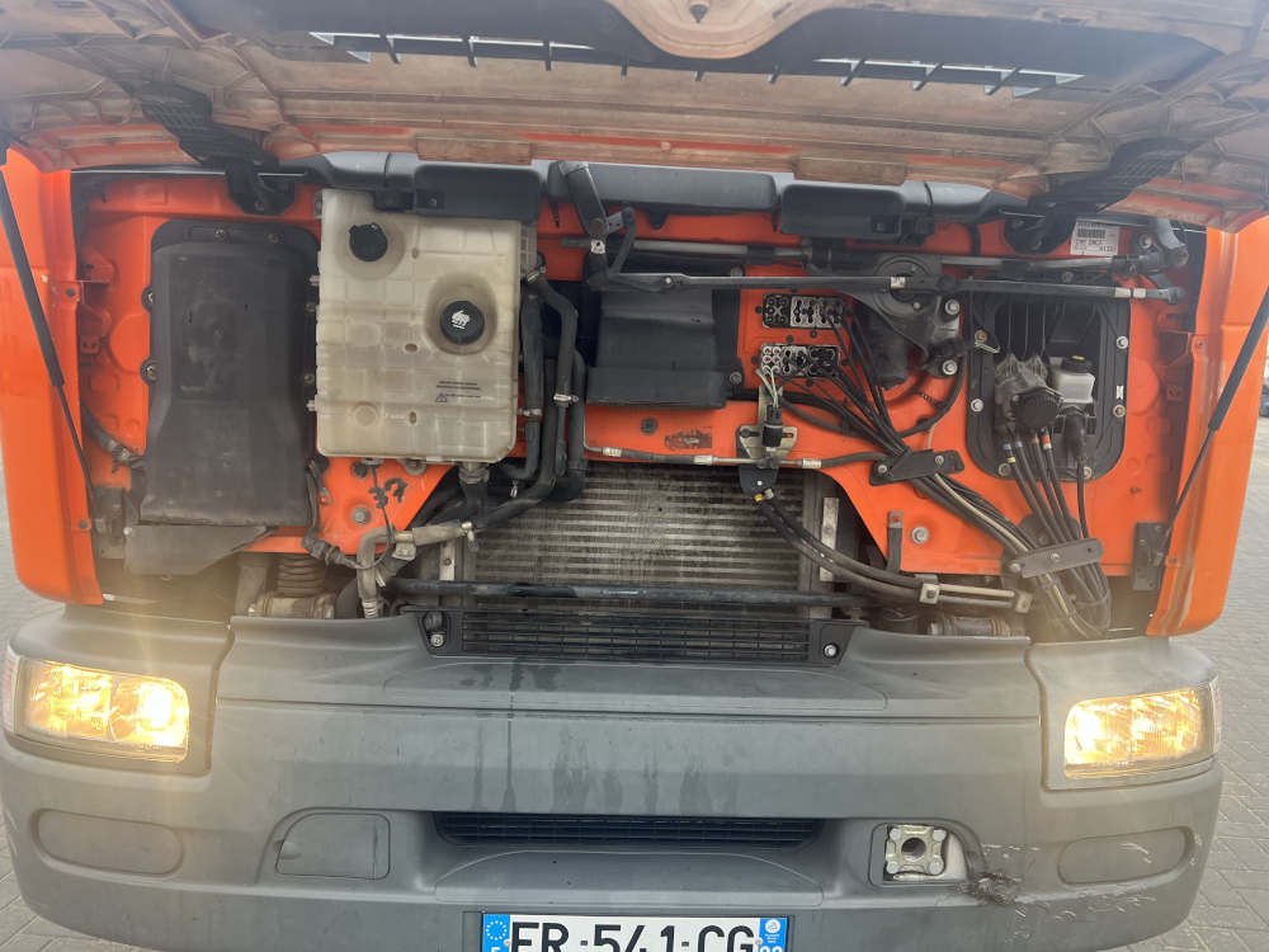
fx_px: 953
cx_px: 634
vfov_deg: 53.1
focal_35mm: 26
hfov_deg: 67.3
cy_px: 476
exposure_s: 1/121
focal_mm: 5.7
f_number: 1.5
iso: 100
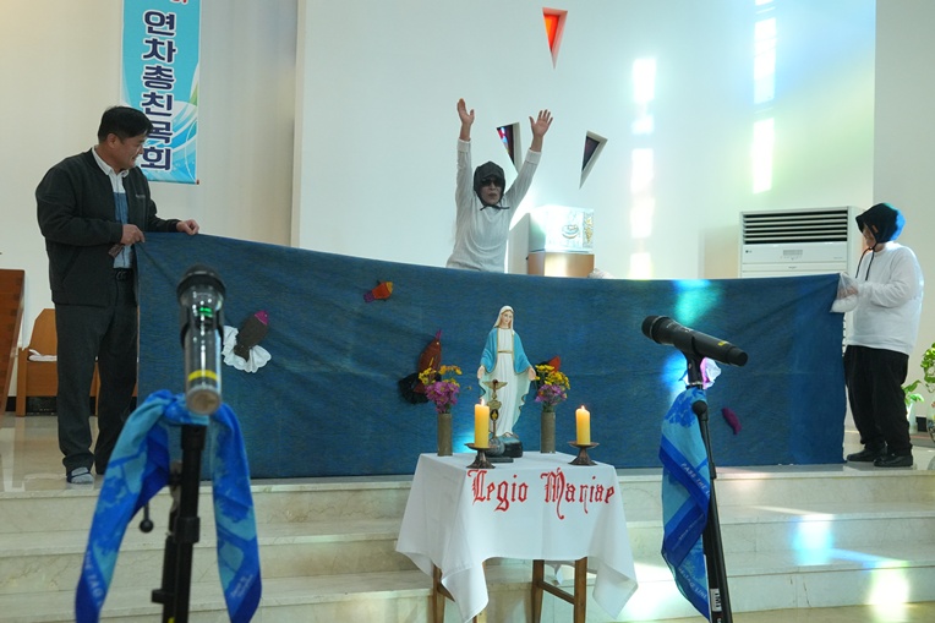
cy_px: 312
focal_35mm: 40
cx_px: 468
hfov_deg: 47.9
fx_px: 1052
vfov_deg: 33.0
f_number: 6.3
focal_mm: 27
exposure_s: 1/200
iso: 3200
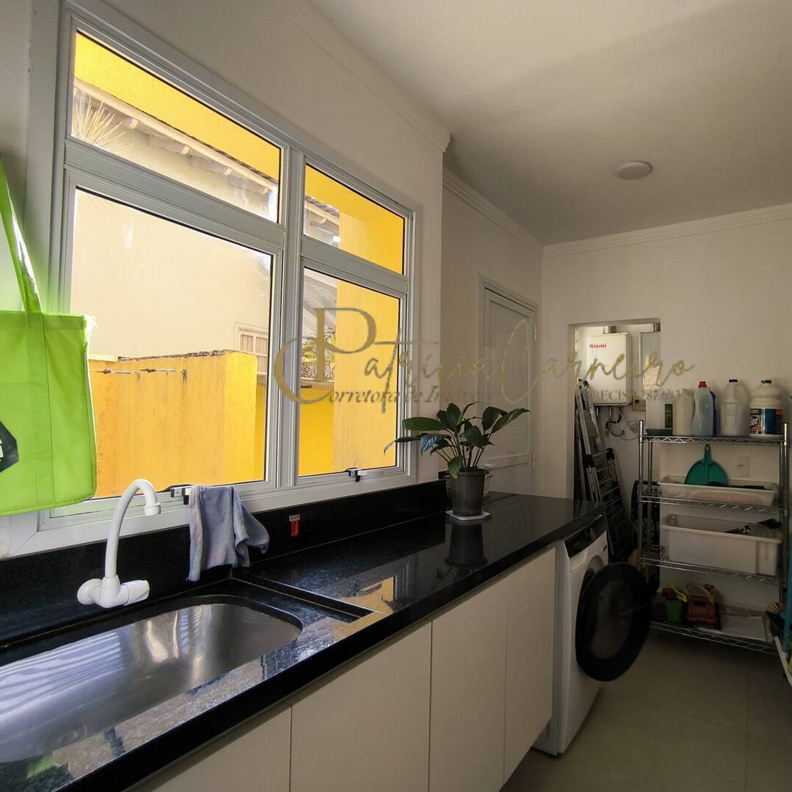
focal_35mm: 19
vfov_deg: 77.7
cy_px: 397
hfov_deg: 76.9
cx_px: 471
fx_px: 492
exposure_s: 1/122
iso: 50
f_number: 2.2
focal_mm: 1.65
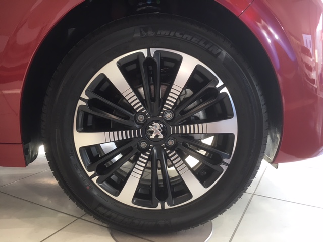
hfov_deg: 61.7
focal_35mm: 29
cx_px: 162
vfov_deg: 48.2
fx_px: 271
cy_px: 121
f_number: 2.2
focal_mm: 4.15
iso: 32
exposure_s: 1/30
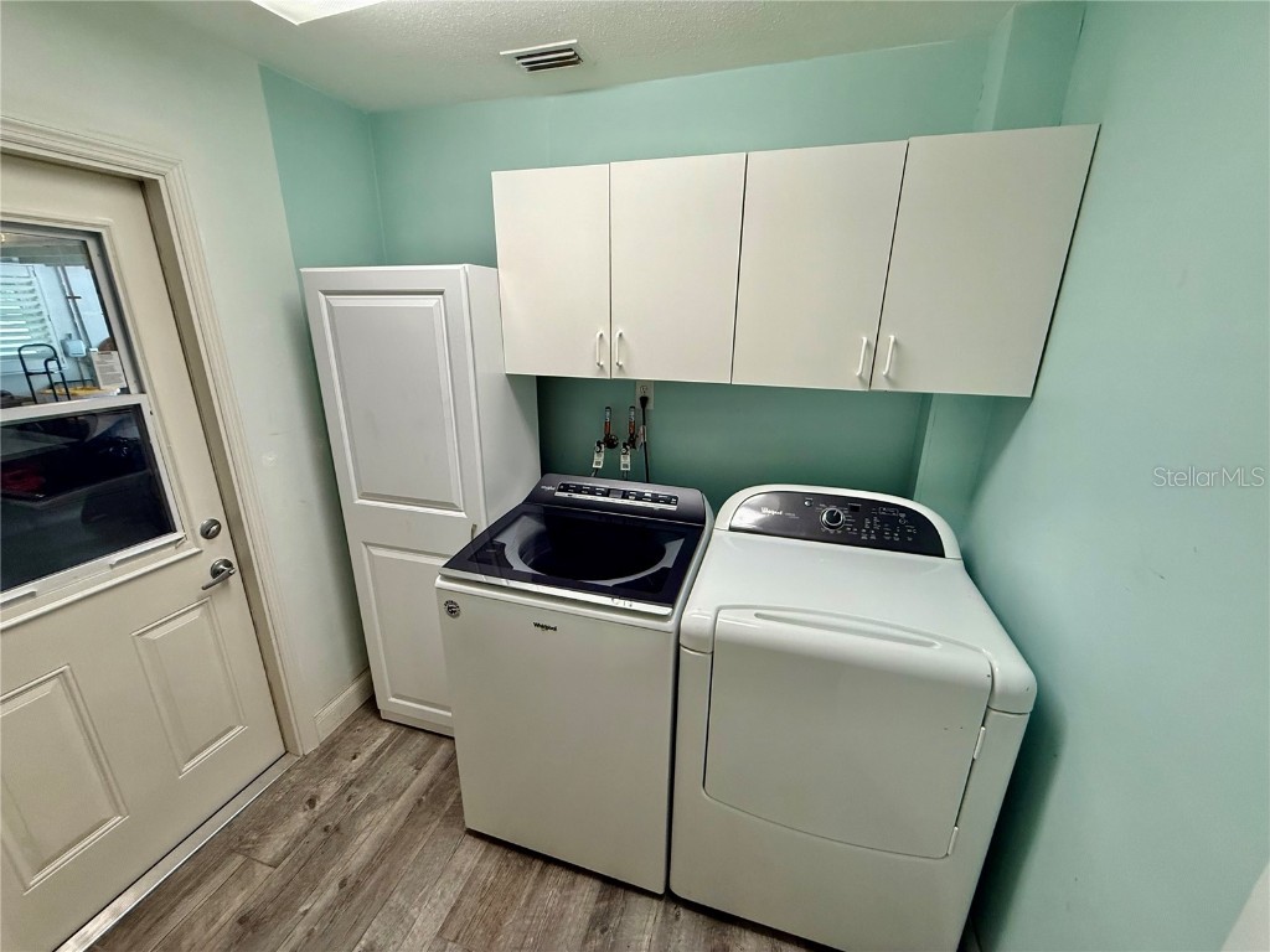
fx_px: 514
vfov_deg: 85.7
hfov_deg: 102.1
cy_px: 476
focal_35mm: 14
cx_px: 635
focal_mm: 2.22
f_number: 2.2
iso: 250
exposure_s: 1/120
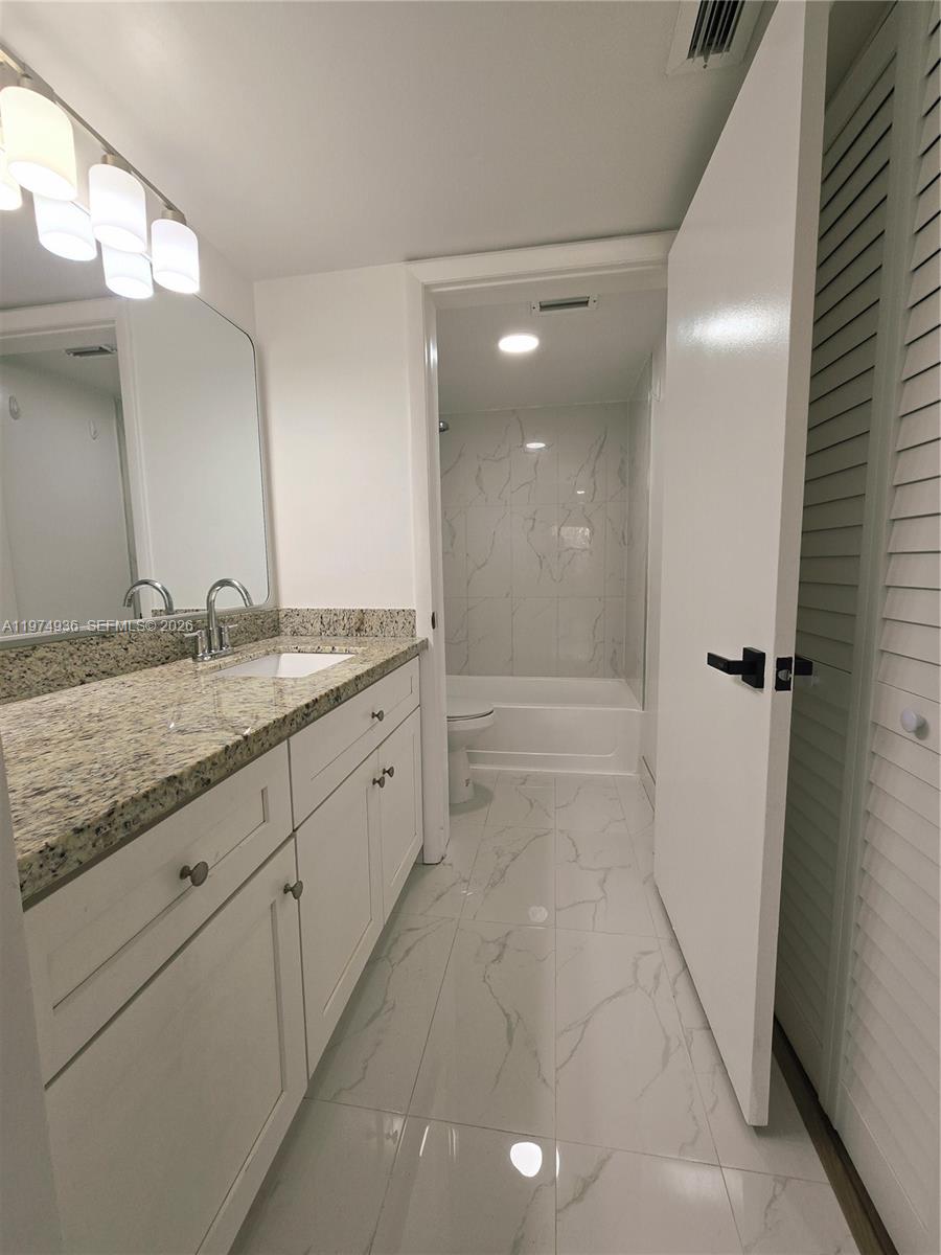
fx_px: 471
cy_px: 628
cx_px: 470
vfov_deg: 106.2
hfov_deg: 89.9
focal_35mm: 13
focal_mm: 2.2
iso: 50
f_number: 2.2
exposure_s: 1/120
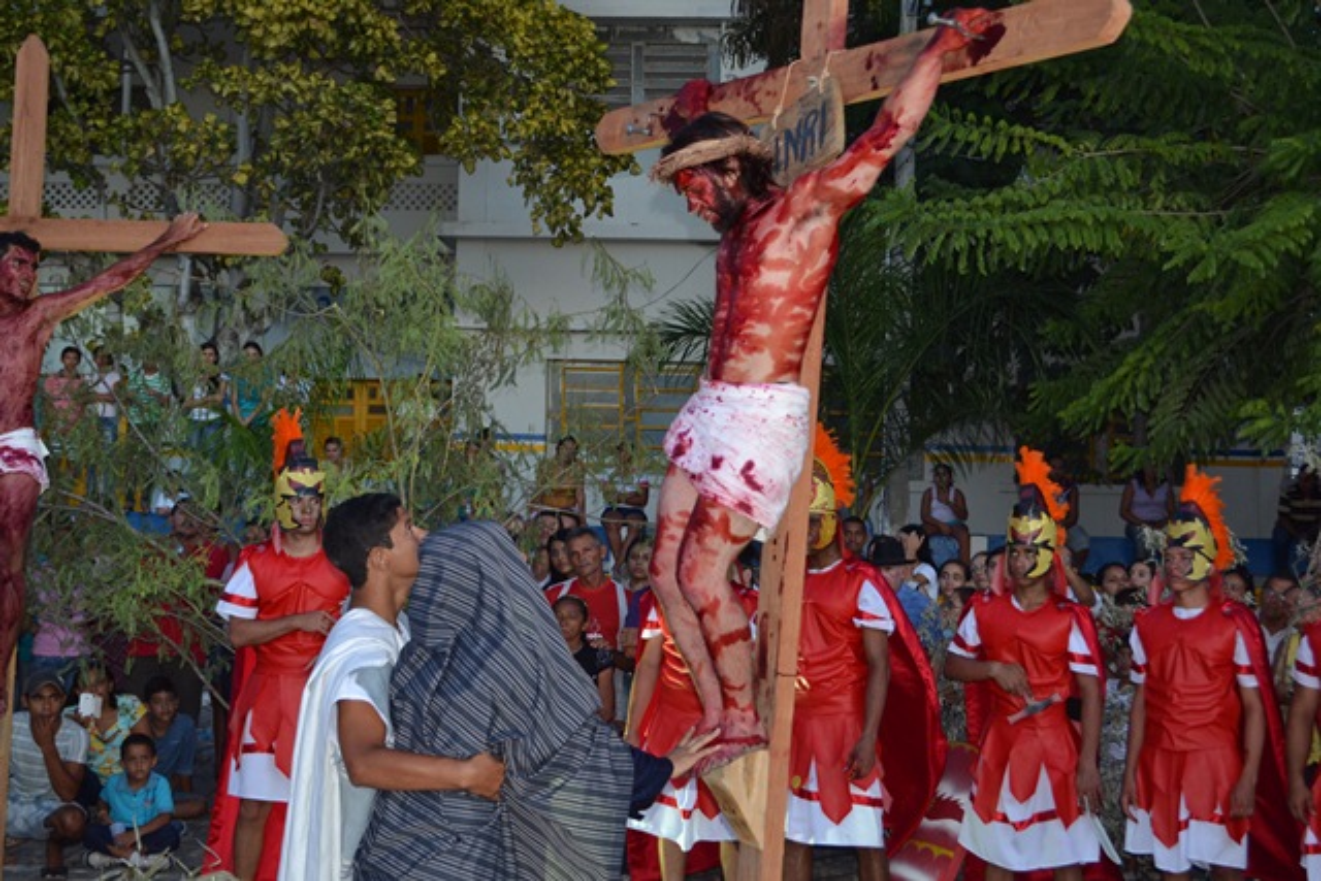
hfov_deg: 36.9
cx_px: 660
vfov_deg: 25.1
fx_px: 1982
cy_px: 440
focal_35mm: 54
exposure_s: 1/60
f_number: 5
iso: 500
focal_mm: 36
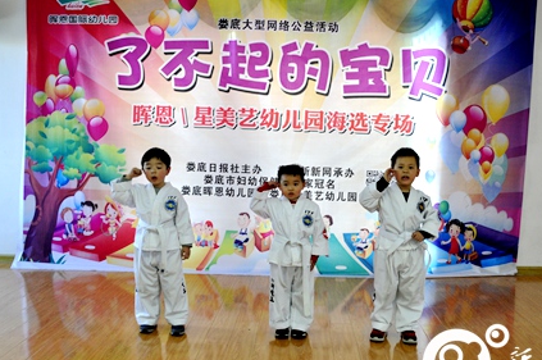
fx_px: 586
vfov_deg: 34.1
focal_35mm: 39
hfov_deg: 49.6
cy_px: 192
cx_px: 284
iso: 800
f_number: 6.7
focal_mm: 22
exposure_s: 1/15
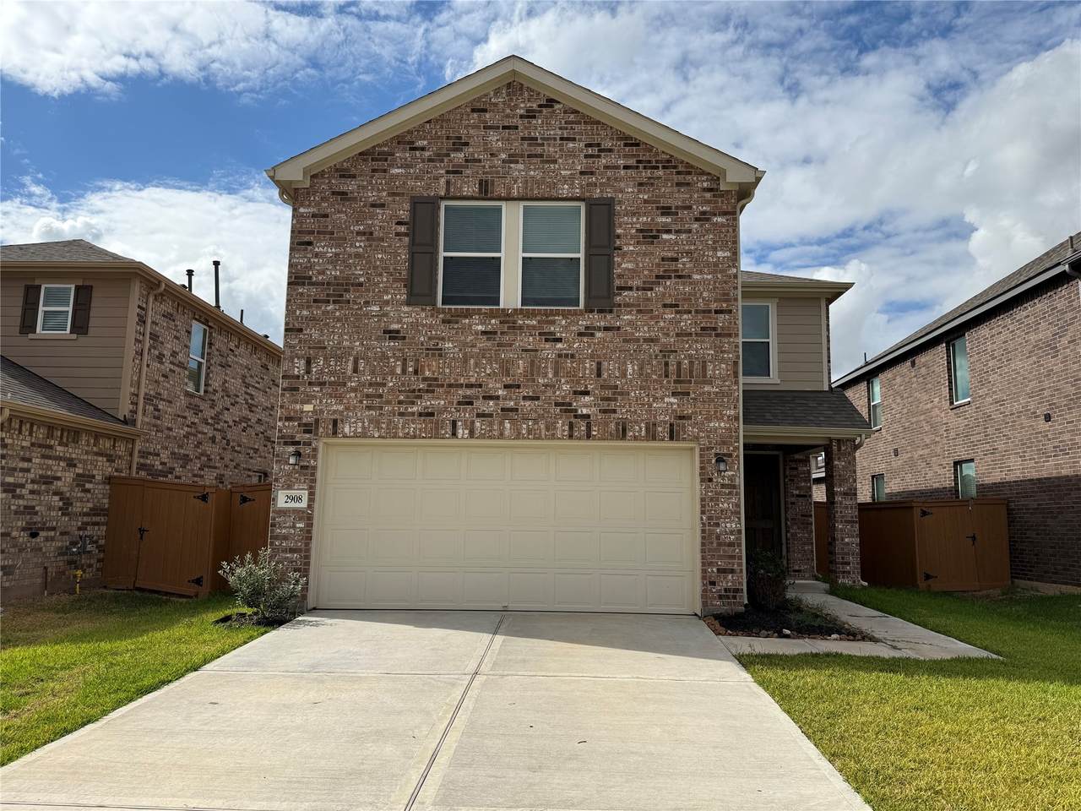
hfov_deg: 71.6
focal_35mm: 24
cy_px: 406
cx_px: 540
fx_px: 749
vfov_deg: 56.8
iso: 80
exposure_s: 1/7353
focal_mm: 6.76
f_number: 1.78
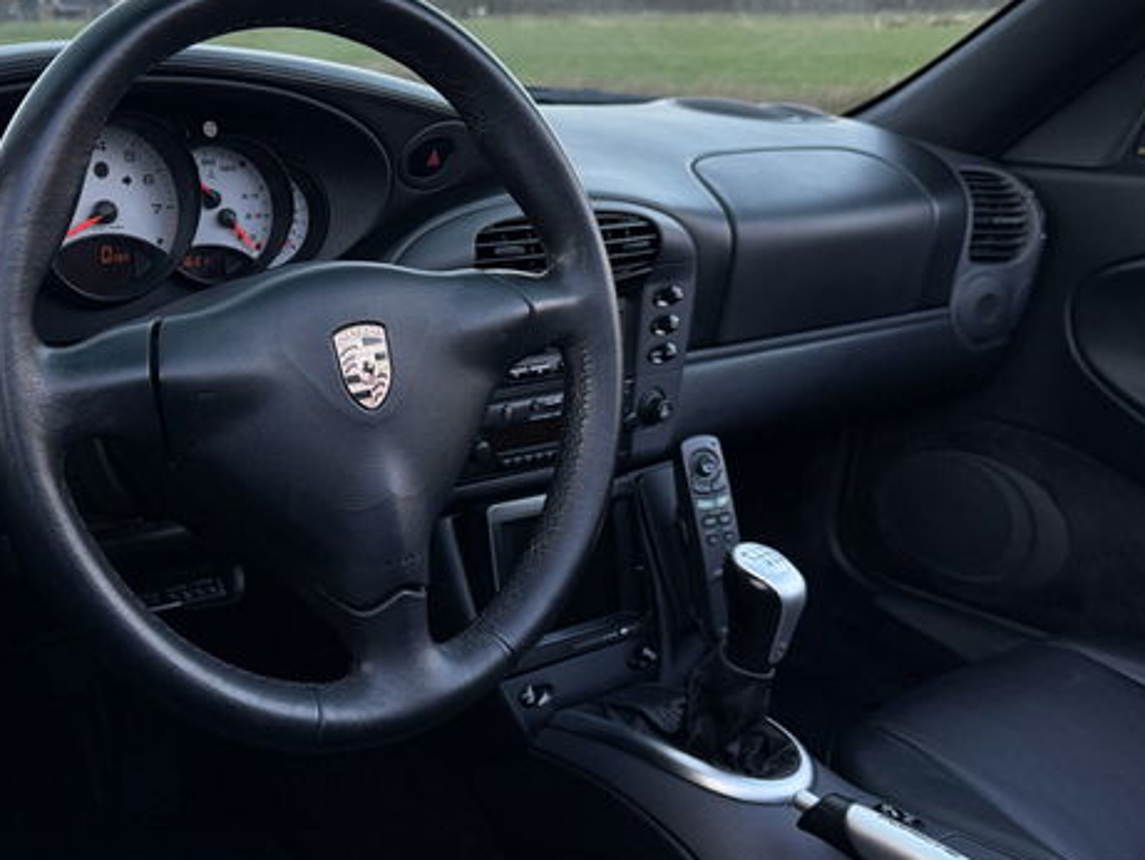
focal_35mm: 40
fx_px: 1323
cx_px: 345
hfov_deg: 45.8
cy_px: 452
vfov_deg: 36.0
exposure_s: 1/148
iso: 200
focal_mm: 6.76
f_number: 1.78
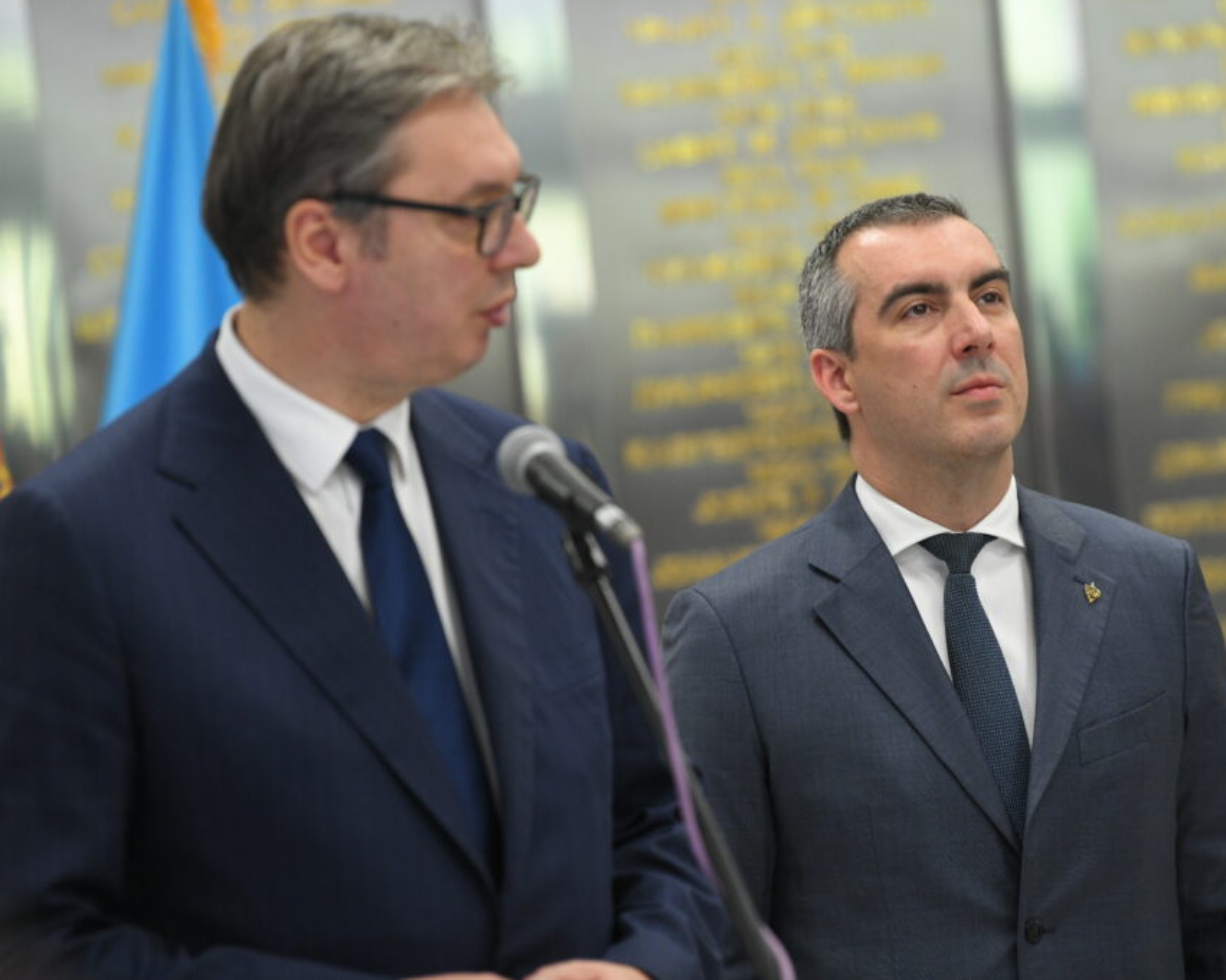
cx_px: 683
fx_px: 8197
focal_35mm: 226
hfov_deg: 8.6
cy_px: 489
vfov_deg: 6.8
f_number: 4
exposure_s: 1/200
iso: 2000
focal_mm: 200
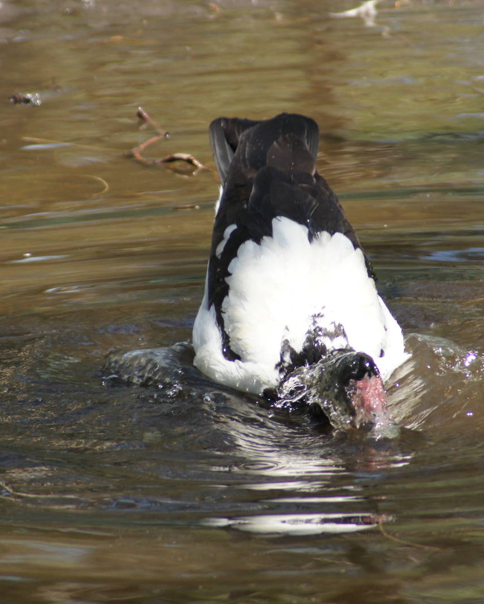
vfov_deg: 3.0
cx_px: 335
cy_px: 302
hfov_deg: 2.4
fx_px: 11385
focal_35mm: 636
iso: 400
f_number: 6.3
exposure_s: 1/500
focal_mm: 300
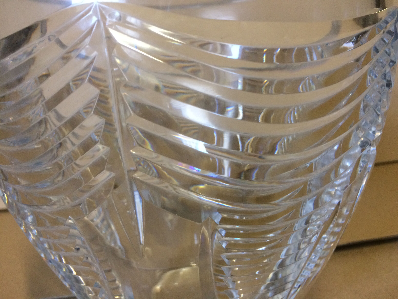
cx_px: 199
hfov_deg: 61.7
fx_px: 333
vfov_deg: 48.2
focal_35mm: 29
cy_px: 150
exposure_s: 1/33
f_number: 2.2
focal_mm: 4.15
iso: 250
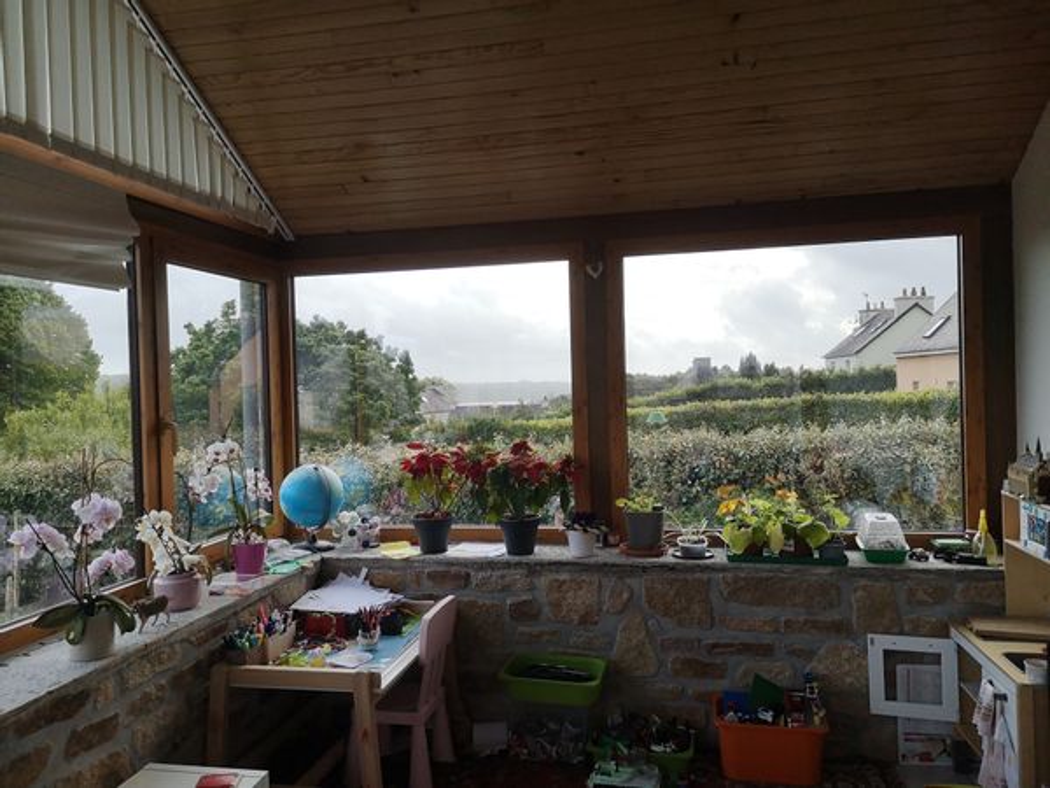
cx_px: 525
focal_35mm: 27
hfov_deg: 65.3
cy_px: 394
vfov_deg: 51.4
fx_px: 819
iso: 50
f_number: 1.8
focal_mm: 3.95
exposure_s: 1/465
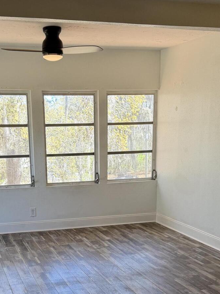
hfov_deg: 27.0
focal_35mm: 54
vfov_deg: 34.5
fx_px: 457
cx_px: 82
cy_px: 234
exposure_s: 1/120
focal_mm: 6.76
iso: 100
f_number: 1.78
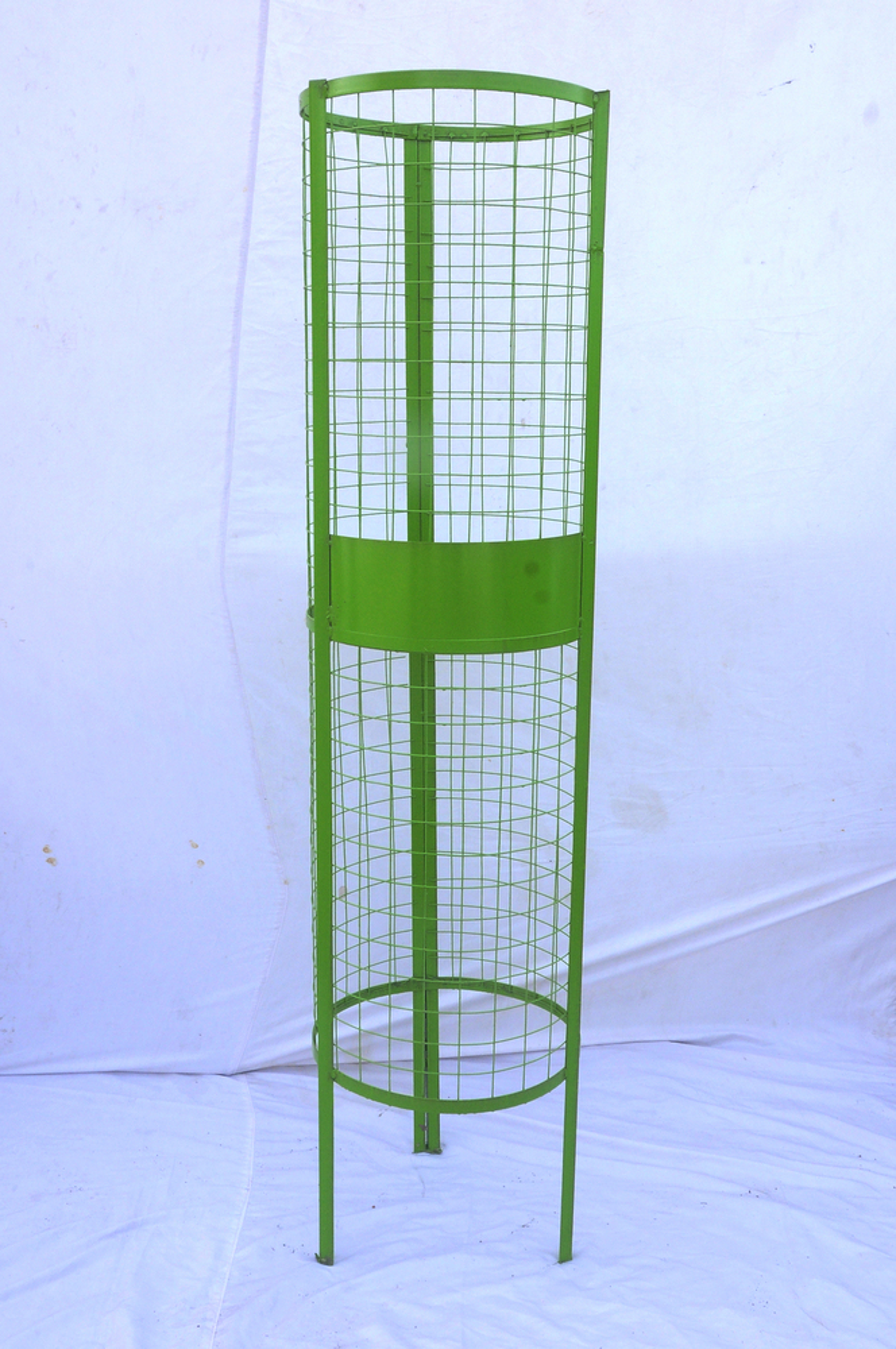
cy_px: 674
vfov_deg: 59.6
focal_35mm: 32
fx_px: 1179
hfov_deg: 41.6
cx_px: 448
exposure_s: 1/125
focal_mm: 21
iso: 640
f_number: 14
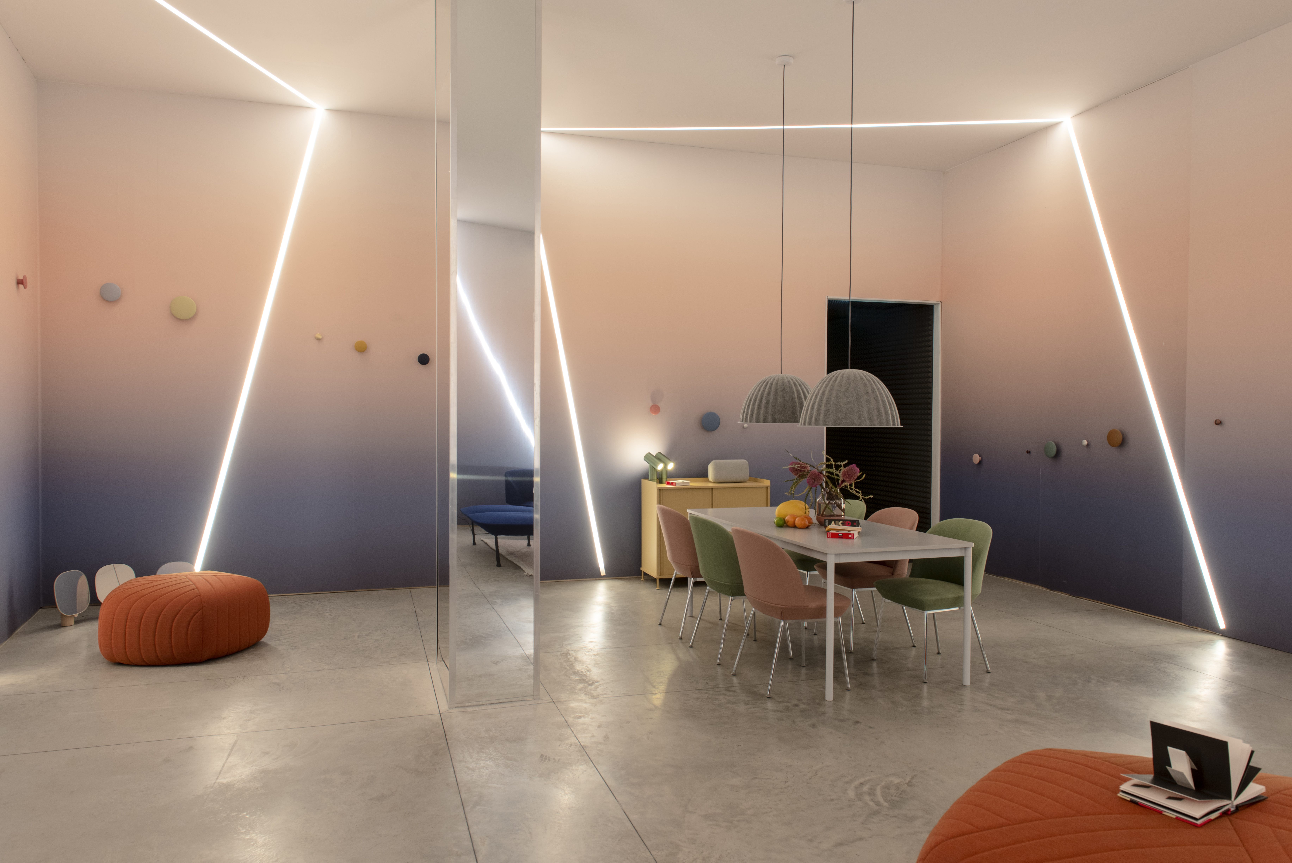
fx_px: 862
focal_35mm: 24
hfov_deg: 73.7
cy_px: 432
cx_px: 646
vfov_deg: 53.2
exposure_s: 1/20
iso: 400
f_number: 9
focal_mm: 24
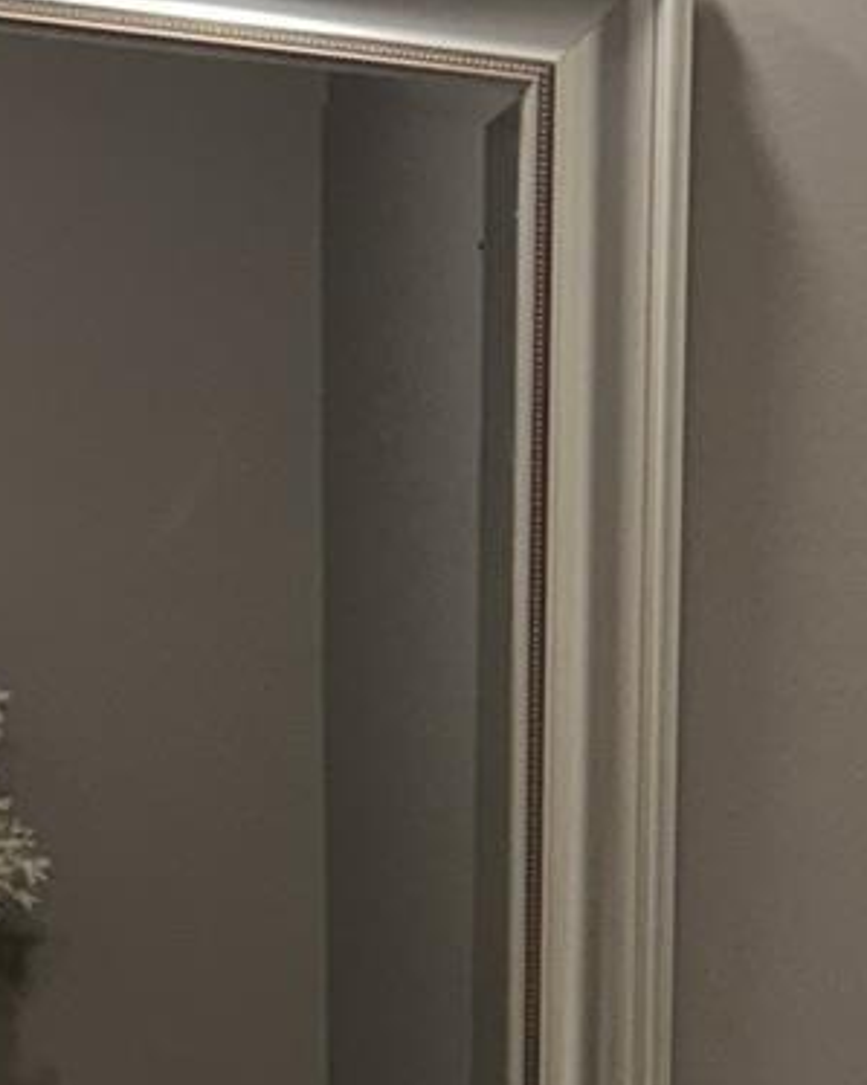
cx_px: 1354
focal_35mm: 139
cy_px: 1688
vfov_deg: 13.0
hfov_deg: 10.7
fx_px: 4460
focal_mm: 5.7
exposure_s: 1/120
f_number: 1.5
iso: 80
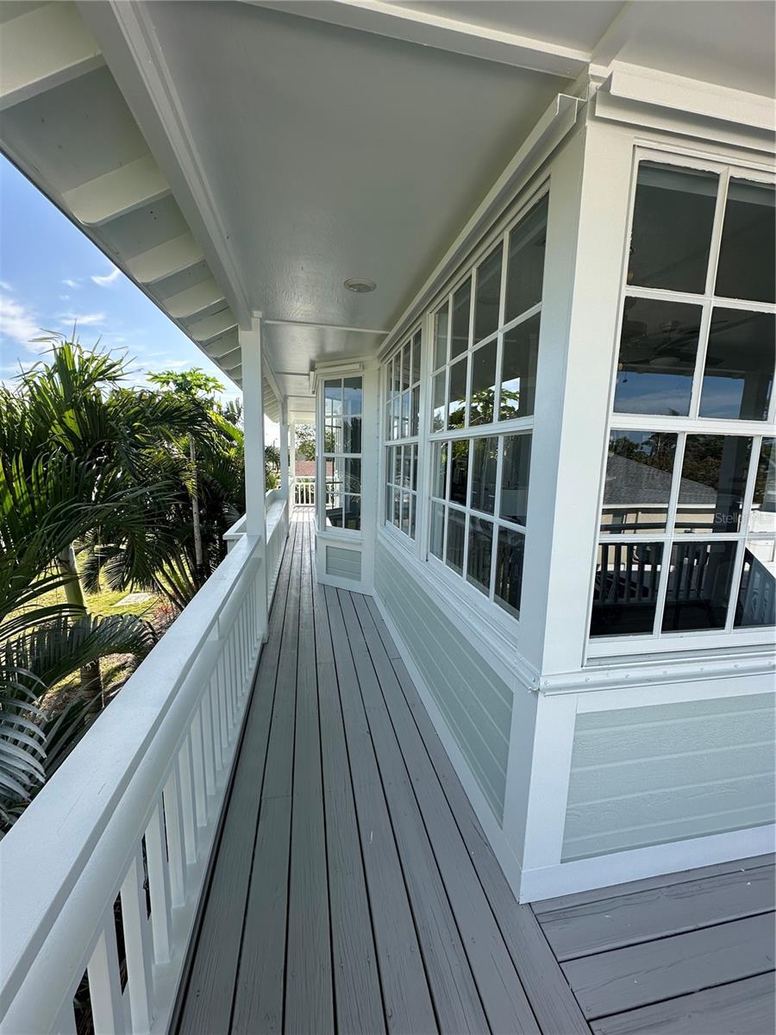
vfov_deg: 102.1
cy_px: 518
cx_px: 388
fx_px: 418
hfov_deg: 85.7
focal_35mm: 14
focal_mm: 2.22
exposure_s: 1/690
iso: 40
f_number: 2.2
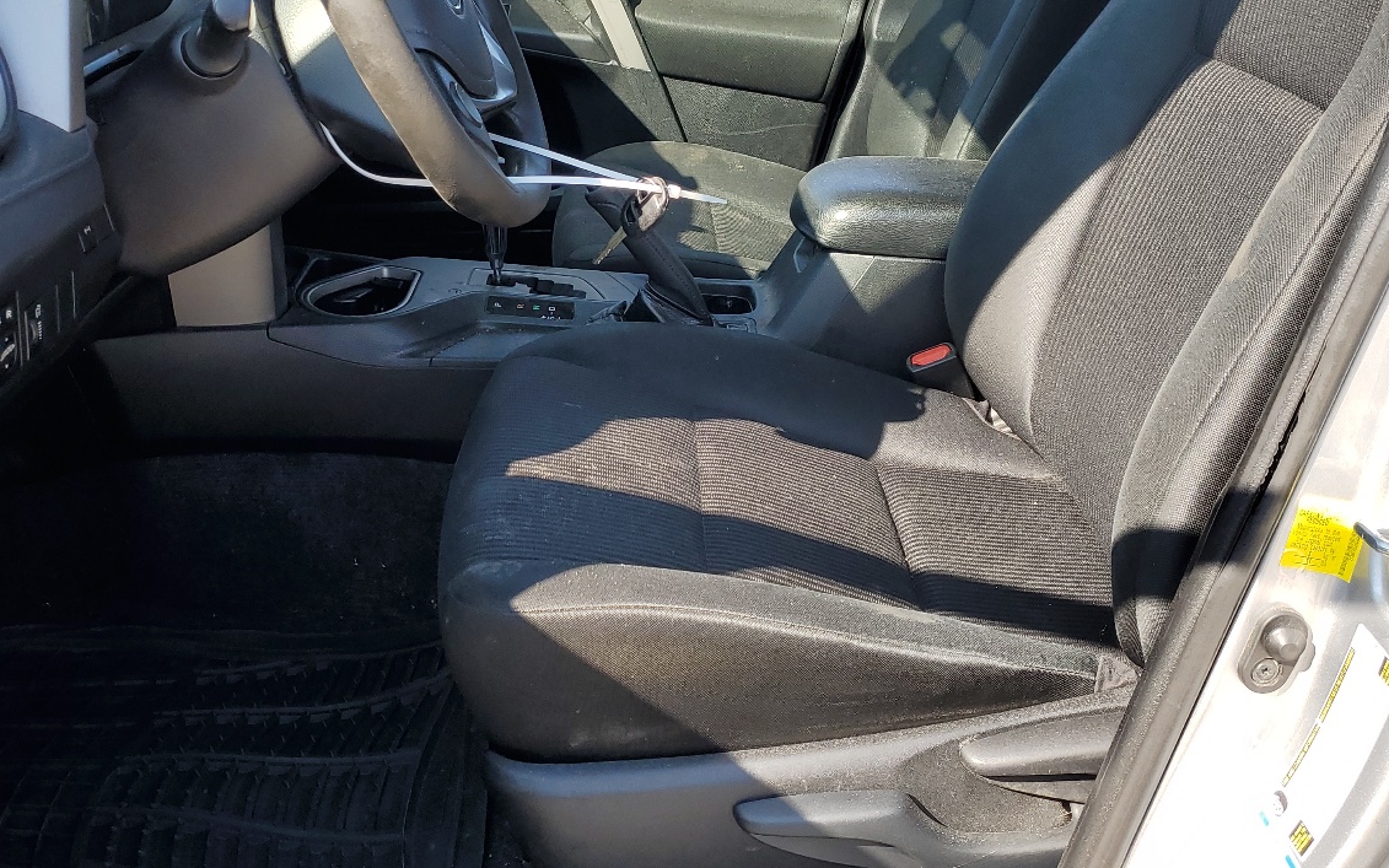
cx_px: 615
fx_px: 1476
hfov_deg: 50.3
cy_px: 234
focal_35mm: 39
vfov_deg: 32.3
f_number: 1.5
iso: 50
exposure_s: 1/588
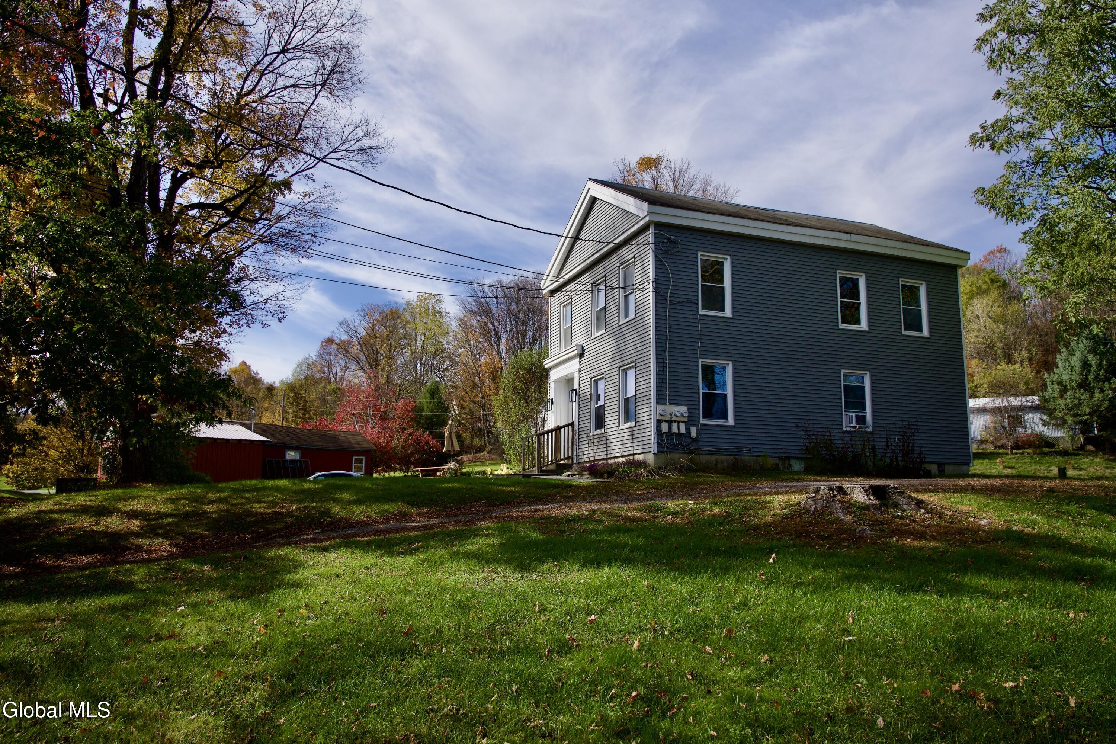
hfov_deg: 67.4
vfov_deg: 47.9
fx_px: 837
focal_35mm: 27
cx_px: 558
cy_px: 372
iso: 100
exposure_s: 1/3200
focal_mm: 18
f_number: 2.8
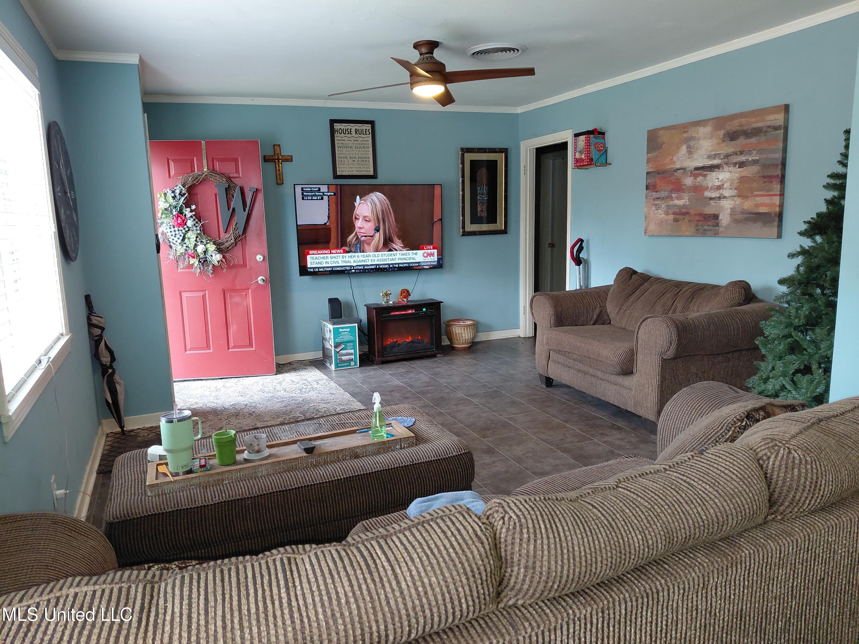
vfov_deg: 54.9
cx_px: 430
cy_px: 322
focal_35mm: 25
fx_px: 620
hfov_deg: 69.4
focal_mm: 4.69
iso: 320
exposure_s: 1/60
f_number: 1.8
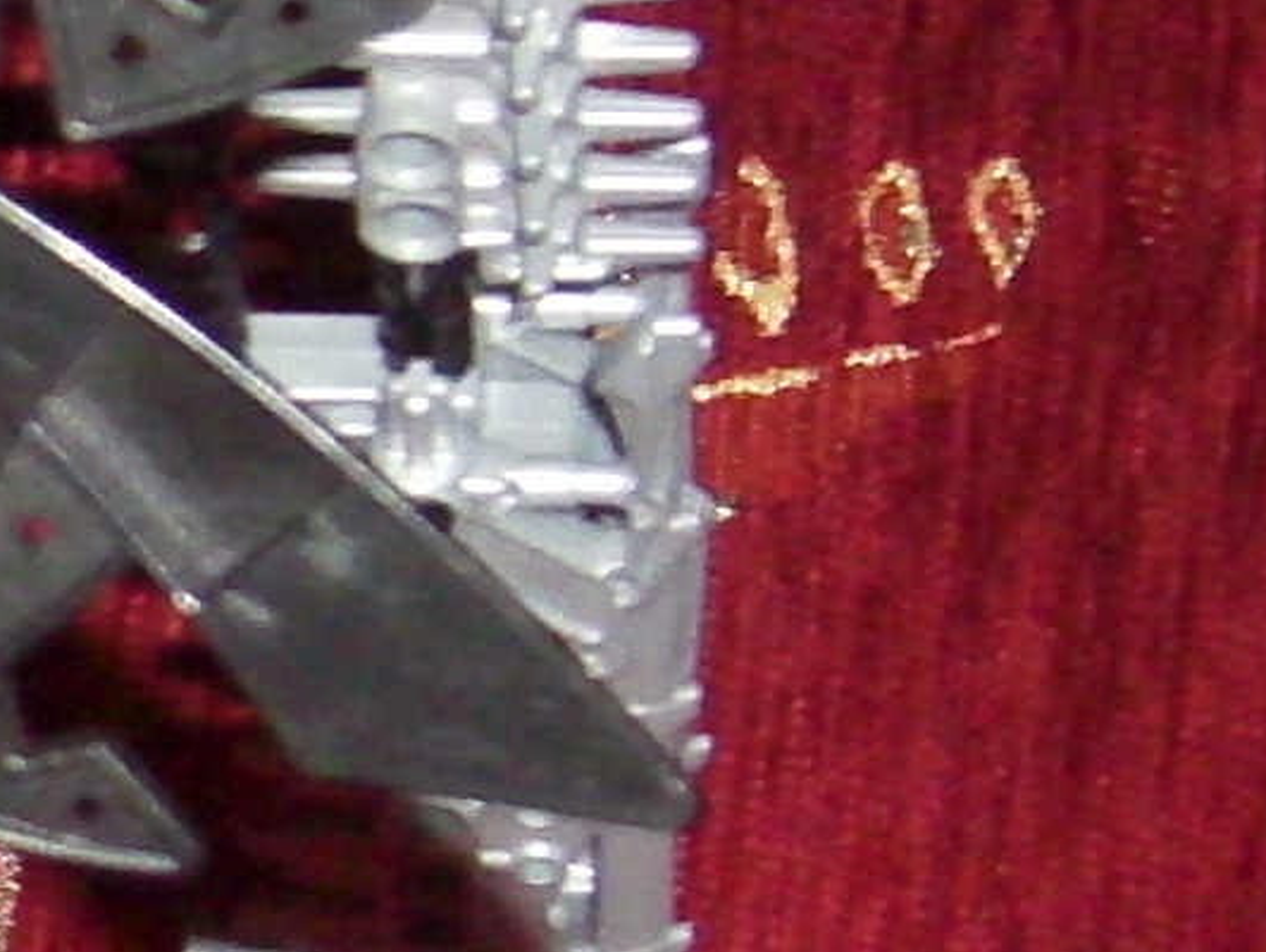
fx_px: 6771
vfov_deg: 8.0
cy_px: 876
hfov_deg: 9.6
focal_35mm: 185
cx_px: -1650
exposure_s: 1/30
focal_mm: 5.99
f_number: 7.1
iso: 200
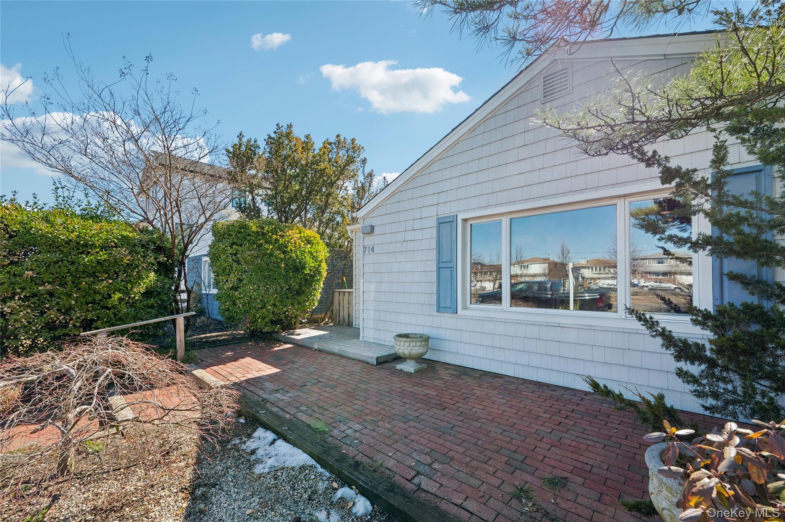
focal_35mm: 14
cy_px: 261
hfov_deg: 104.3
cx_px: 392
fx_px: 305
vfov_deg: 81.1
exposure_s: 1/320
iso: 200
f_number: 9
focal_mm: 14
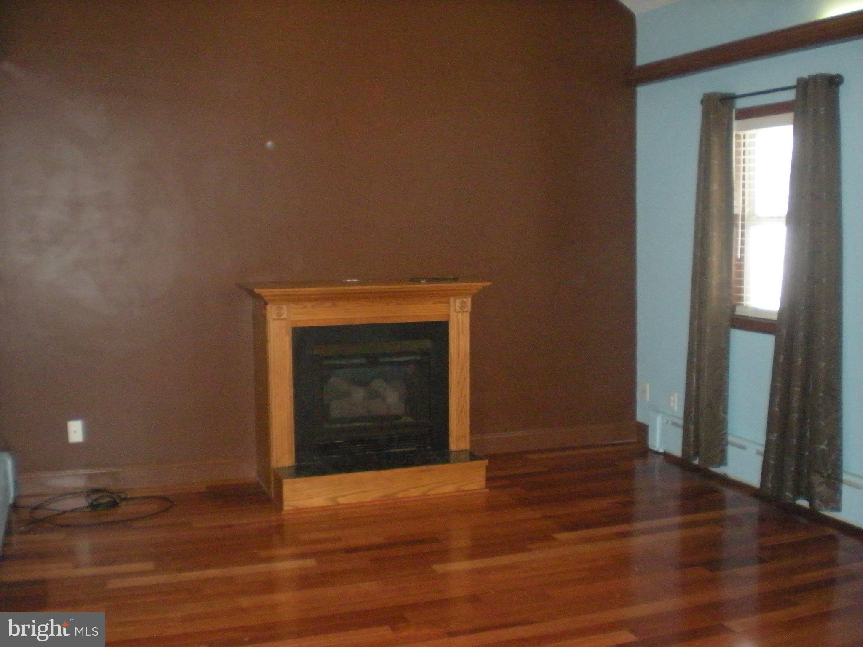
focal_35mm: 38
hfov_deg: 49.0
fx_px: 947
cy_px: 324
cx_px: 432
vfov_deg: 37.7
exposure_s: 1/60
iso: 800
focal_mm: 6.3
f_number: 3.1
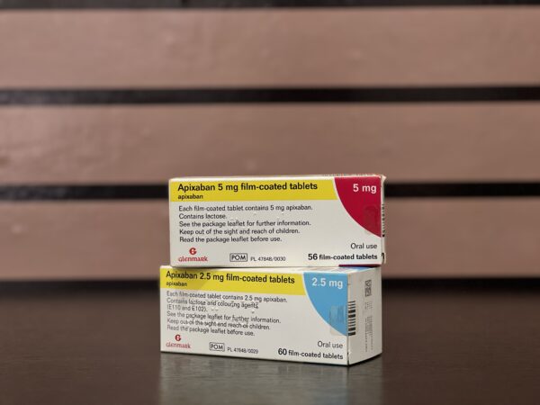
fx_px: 1201
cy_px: 202
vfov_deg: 19.1
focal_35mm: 77
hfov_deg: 25.3
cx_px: 270
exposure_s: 1/33
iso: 160
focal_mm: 9
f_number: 2.8
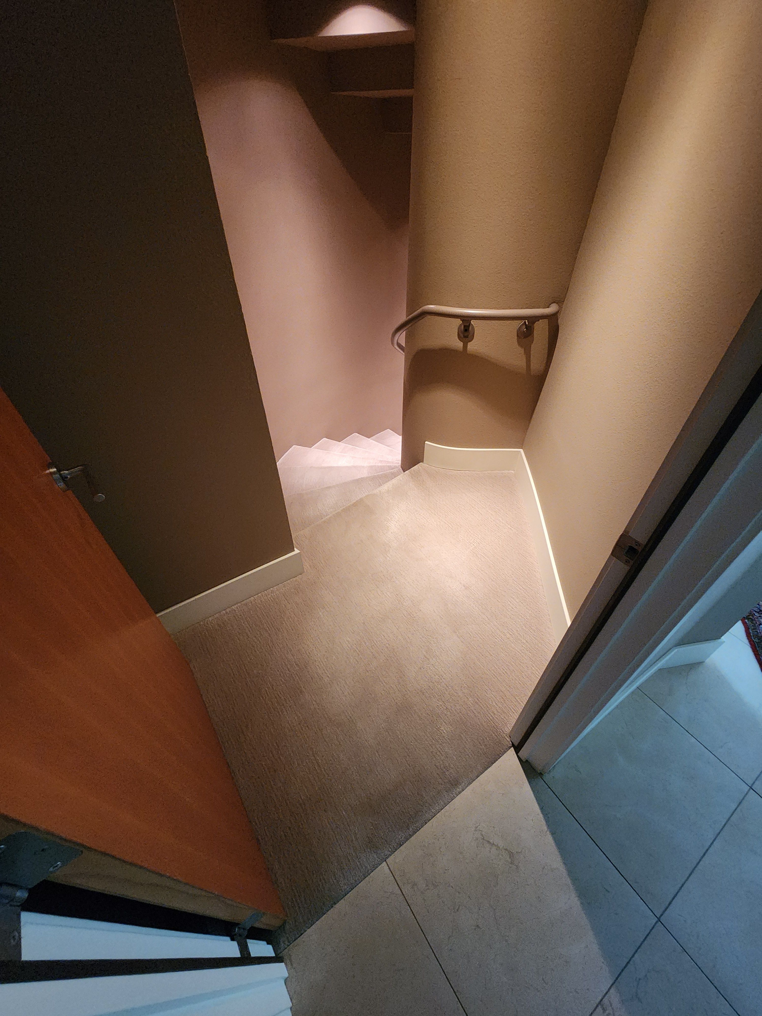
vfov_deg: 106.2
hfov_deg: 89.9
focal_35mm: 13
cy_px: 508
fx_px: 382
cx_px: 381
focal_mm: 2.2
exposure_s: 1/24
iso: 640
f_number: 2.2
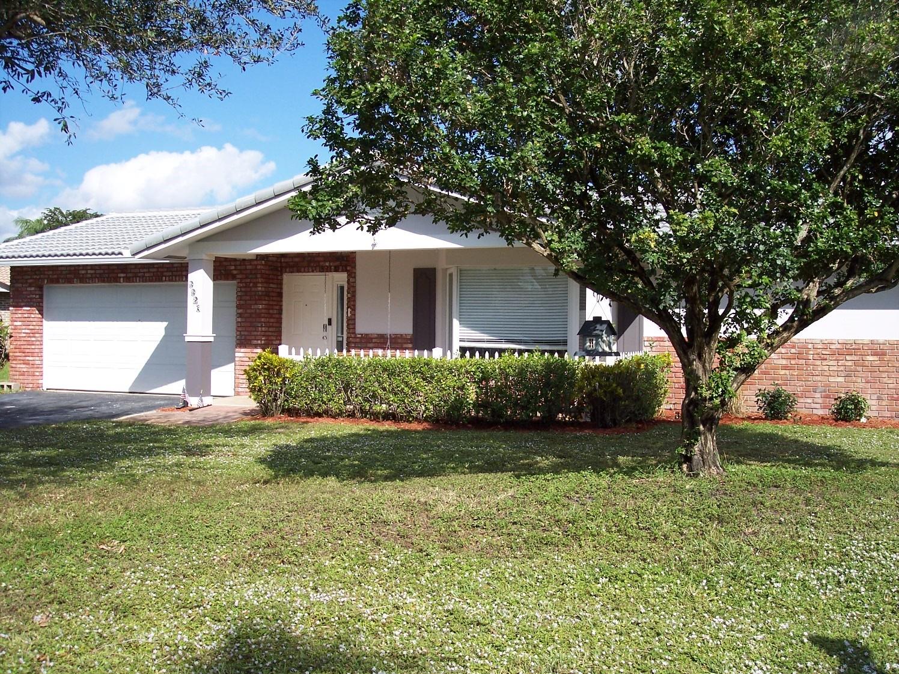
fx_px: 1013
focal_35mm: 39
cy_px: 337
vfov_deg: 36.8
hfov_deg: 47.9
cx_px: 450
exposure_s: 1/750
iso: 100
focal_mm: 8
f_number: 4
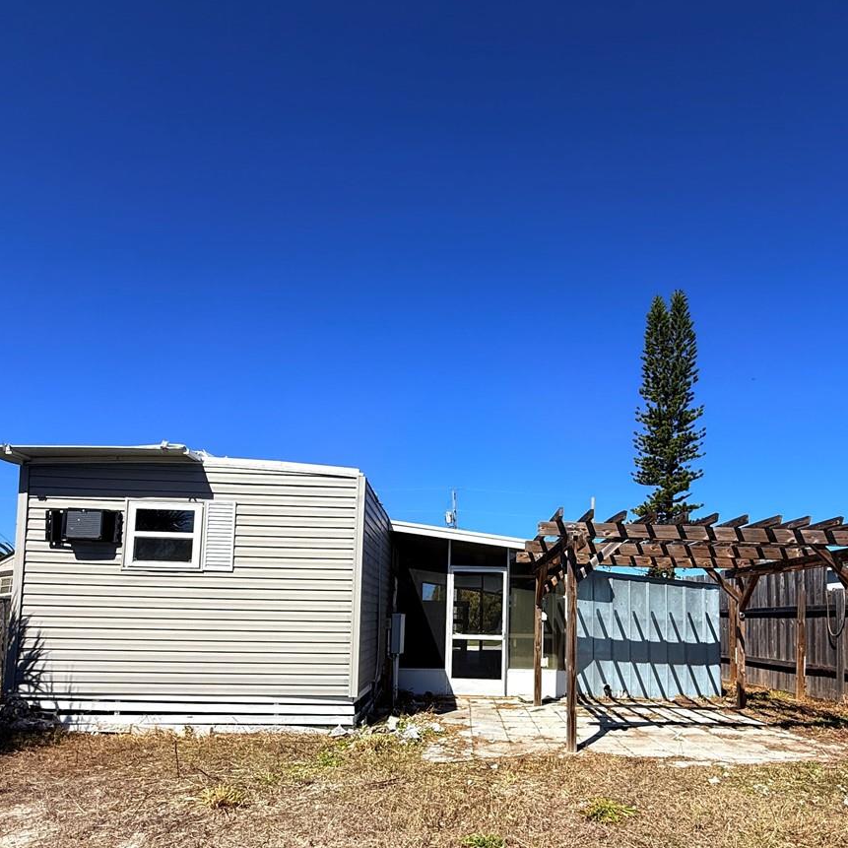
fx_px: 637
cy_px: 572
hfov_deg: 66.9
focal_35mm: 23
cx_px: 486
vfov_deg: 65.3
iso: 50
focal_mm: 2.22
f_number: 2.2
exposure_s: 1/2320
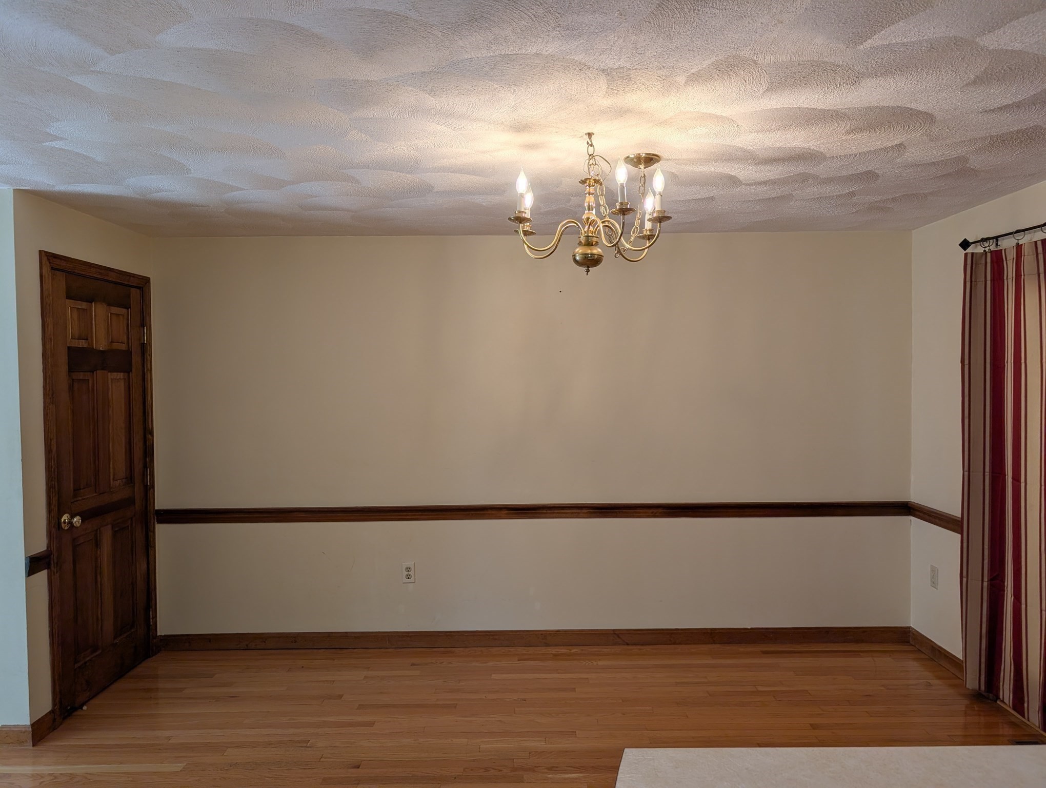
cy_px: 394
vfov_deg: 56.9
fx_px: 726
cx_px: 523
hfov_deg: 71.5
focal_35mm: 24
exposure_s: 1/223
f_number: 1.68
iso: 25
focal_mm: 6.9
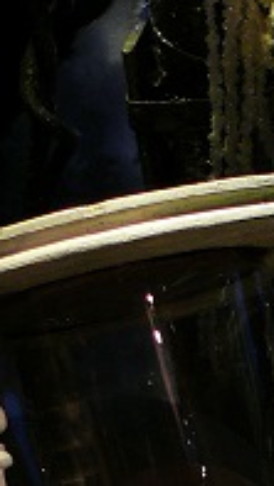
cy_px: 511
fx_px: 2038
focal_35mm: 158
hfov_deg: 7.3
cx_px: 637
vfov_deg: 13.4
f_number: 2.8
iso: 100
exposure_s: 1/30
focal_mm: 7.4
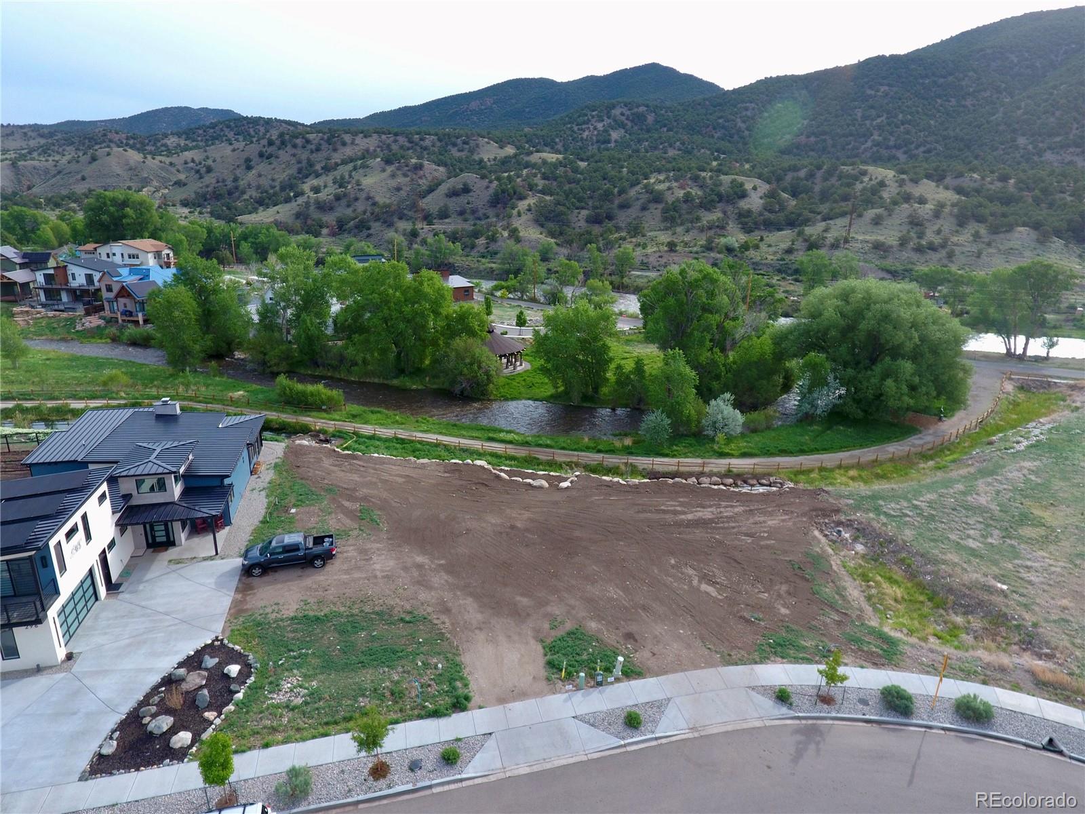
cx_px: 542
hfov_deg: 81.7
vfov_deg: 66.0
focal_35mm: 20
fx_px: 627
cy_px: 407
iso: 100
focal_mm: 3.61
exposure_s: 1/399
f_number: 2.8
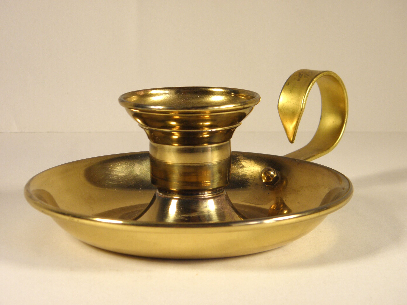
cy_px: 152
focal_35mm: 89
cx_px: 204
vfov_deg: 16.6
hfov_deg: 22.0
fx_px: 1046
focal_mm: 16
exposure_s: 1/60
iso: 100
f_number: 4.5
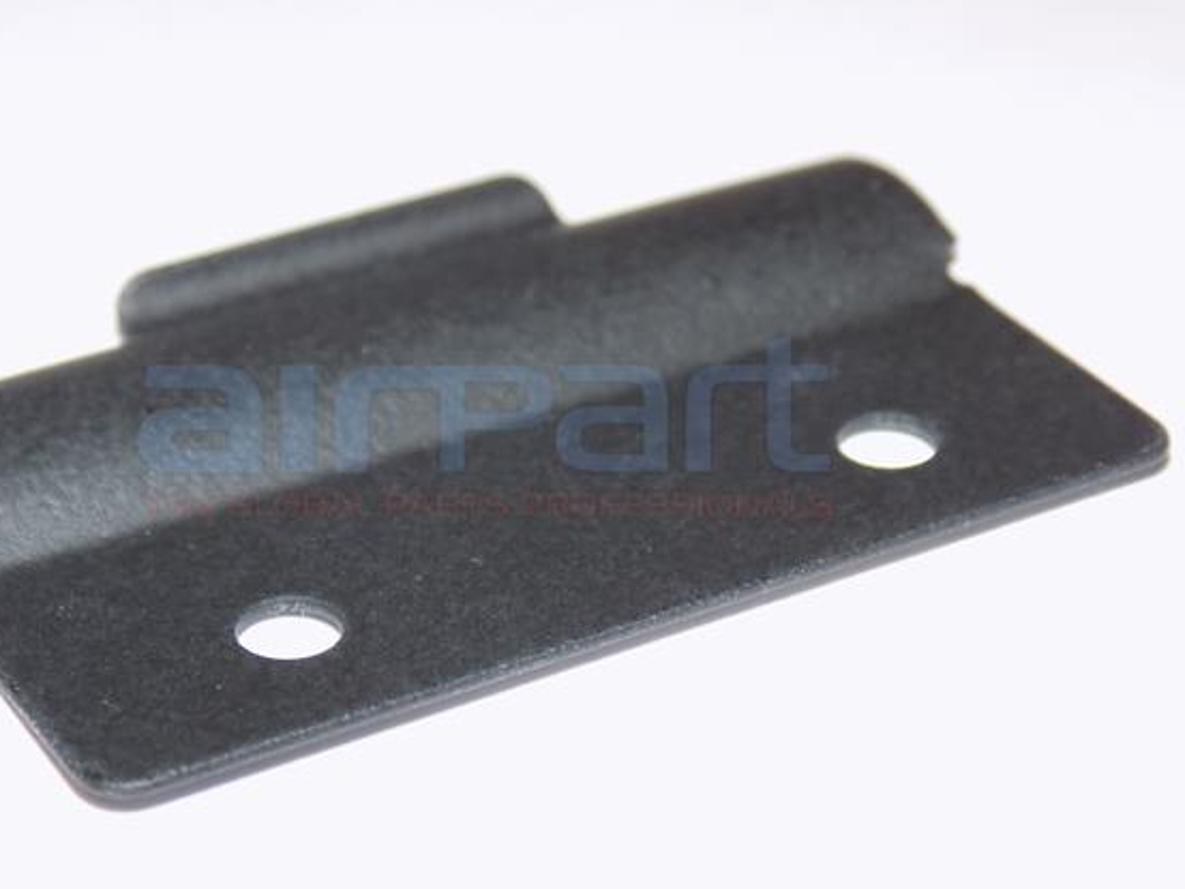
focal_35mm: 104
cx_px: 496
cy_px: 458
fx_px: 3561
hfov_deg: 18.9
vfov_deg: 14.2
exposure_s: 1/30
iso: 200
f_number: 4.4
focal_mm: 15.3
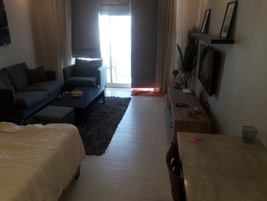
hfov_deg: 65.3
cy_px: 100
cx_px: 134
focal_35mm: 27
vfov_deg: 51.4
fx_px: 208
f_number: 1.9
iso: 80
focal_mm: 3.6
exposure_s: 1/50
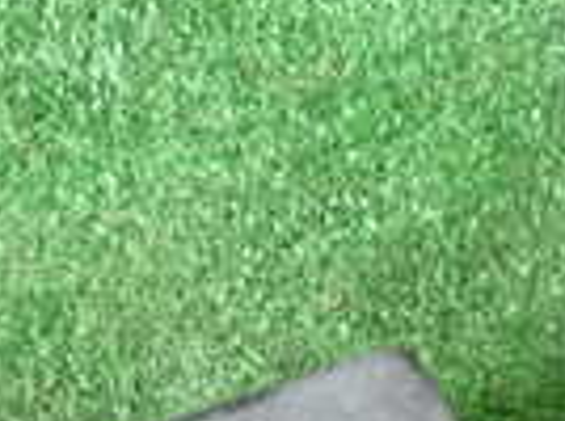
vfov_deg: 11.5
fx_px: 1825
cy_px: 922
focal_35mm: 112
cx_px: -118
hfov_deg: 16.8
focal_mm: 4.5
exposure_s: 1/30
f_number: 2
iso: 250
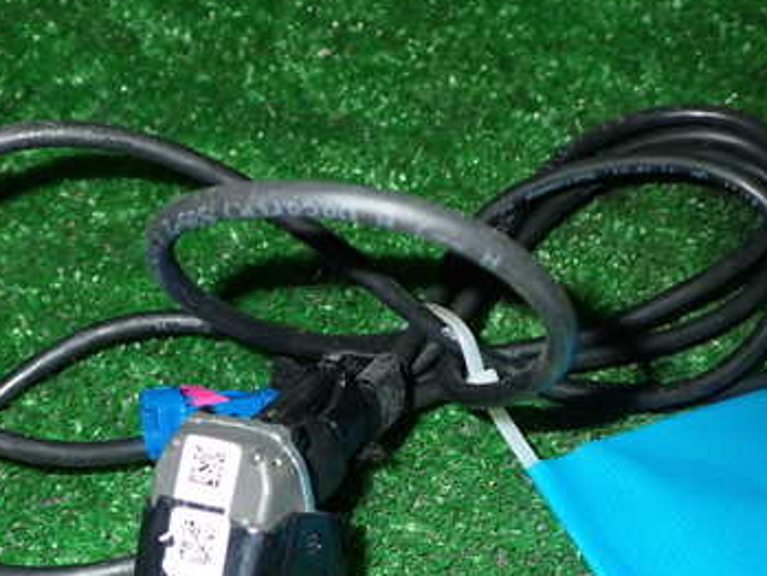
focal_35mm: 55
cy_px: 427
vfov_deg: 26.3
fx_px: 1219
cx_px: 347
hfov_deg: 34.9
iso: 320
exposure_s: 1/30
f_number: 7.1
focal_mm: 5.79
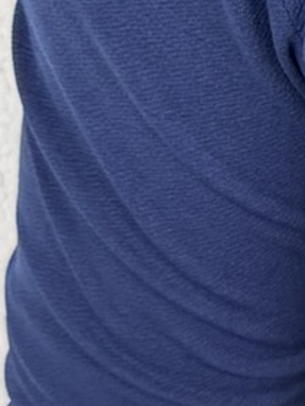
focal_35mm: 175
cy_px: 555
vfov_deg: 11.0
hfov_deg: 7.6
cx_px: 873
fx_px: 2054
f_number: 1.78
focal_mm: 6.76
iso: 100
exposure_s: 1/153
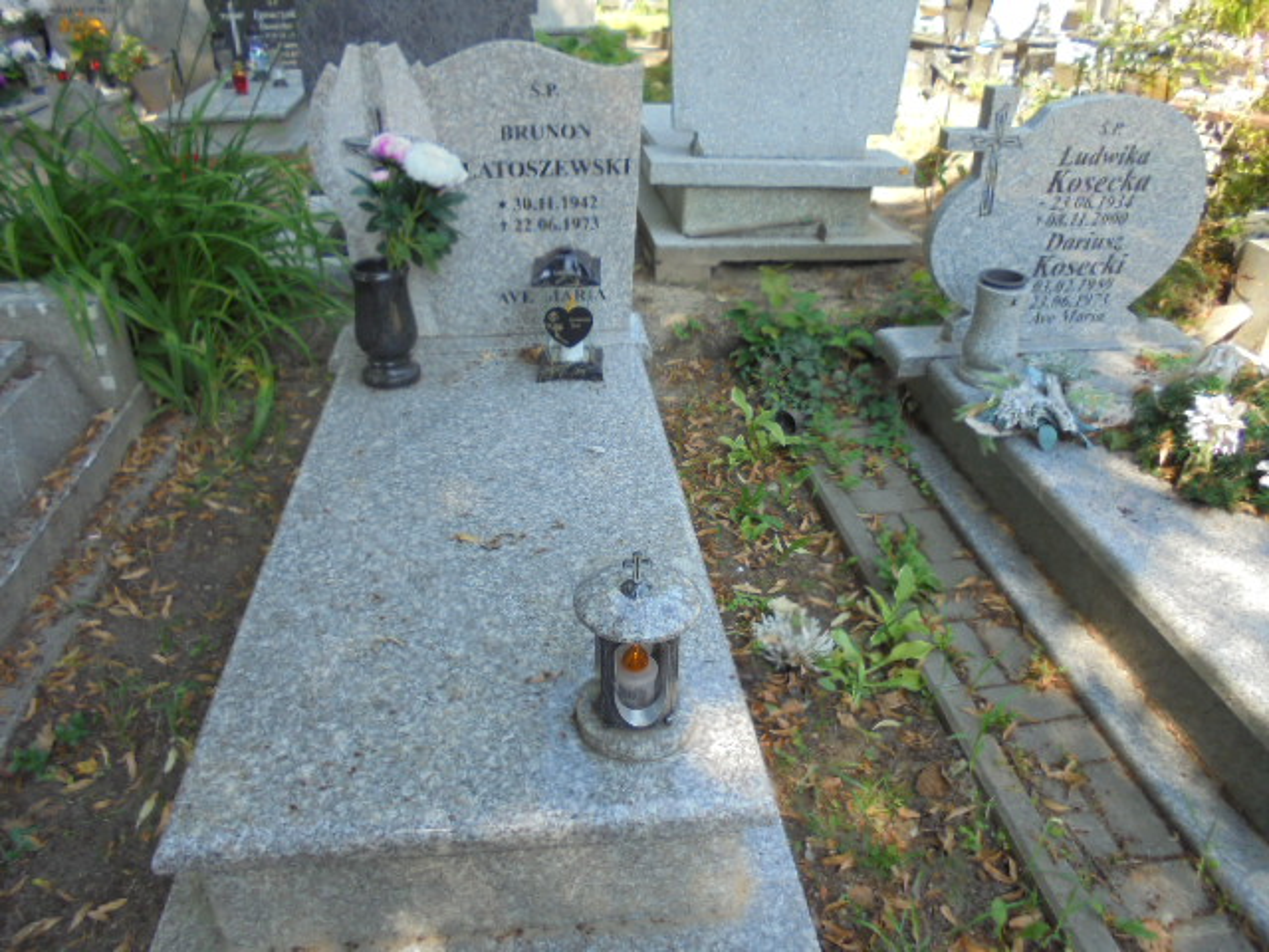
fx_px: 953
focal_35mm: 26
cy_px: 476
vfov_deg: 53.1
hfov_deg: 67.3
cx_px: 634
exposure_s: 1/160
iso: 100
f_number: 3.5
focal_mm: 4.6
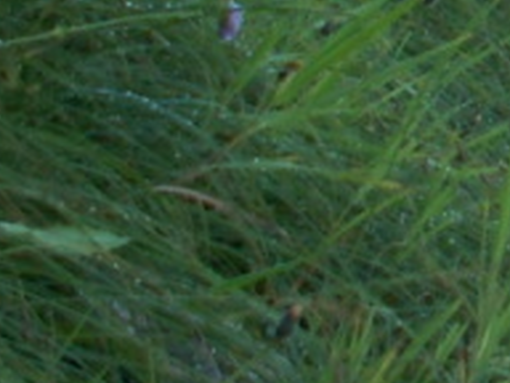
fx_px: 2755
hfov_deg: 9.3
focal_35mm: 187
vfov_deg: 7.5
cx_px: 1275
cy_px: -471
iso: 50
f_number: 3.2
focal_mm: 5.86
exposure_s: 1/50
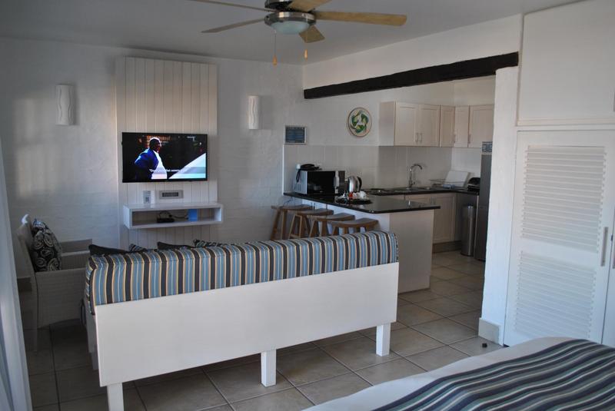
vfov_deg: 48.0
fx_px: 462
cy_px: 206
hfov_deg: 67.3
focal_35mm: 27
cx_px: 308
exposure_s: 1/50
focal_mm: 18
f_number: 3.5
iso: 200
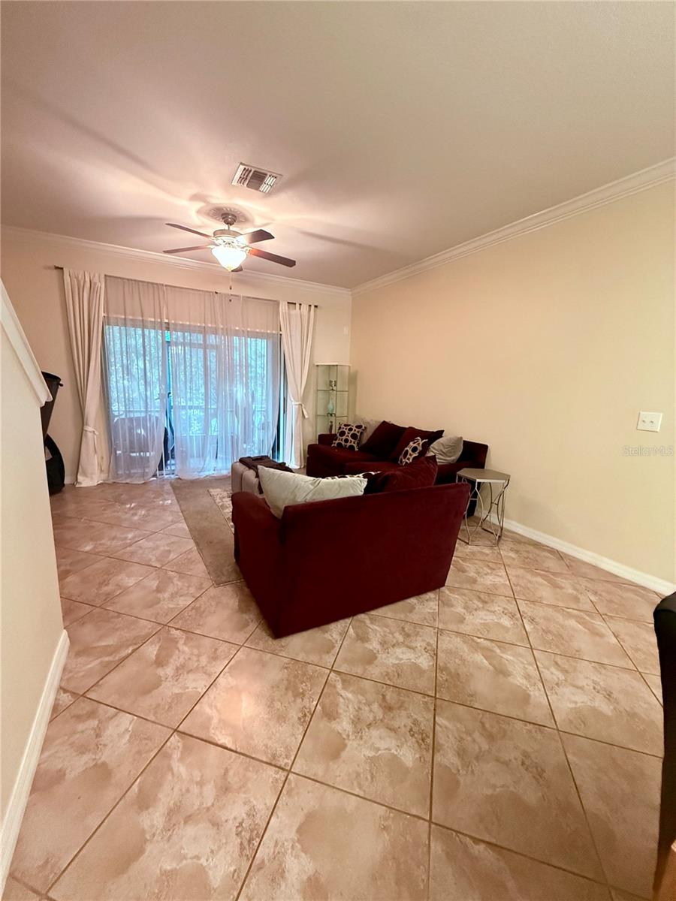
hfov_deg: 85.7
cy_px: 450
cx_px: 338
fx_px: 365
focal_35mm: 14
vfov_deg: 102.1
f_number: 2.2
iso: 1000
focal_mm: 2.22
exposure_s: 1/60
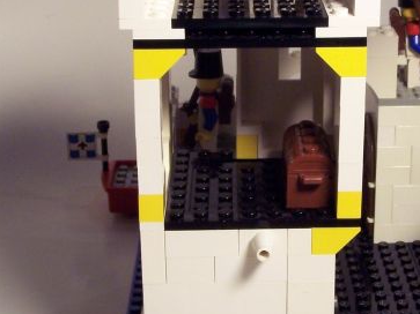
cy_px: 104
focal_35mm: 86
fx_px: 1043
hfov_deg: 22.6
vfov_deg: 17.1
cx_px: 293
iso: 200
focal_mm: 8
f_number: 3.4
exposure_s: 1/10
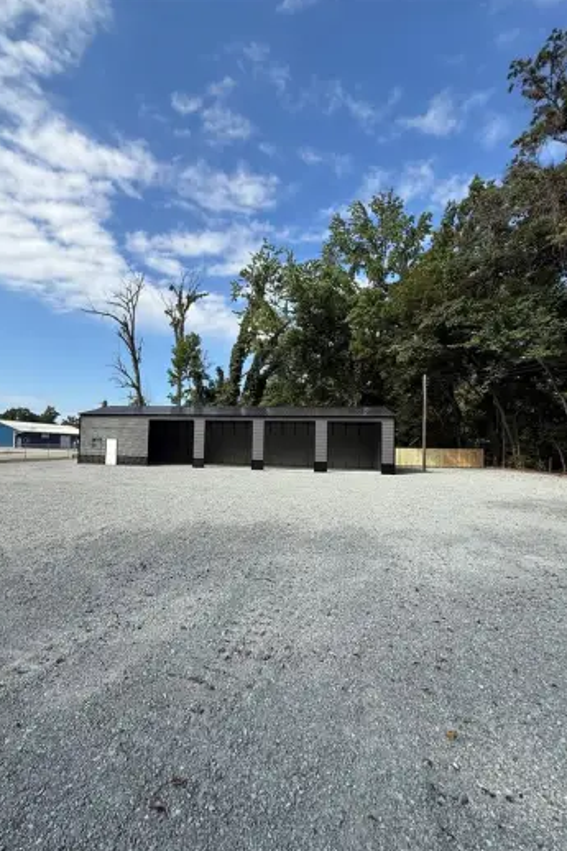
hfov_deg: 77.0
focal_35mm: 15
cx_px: 250
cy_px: 433
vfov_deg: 100.4
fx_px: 355
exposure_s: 1/1339
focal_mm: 2.22
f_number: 2.2
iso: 50
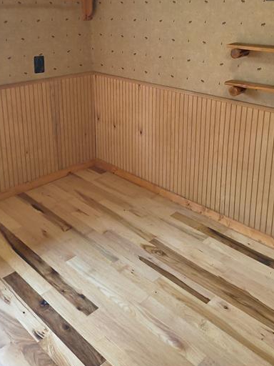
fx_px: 380
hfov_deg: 39.7
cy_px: 101
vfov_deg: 49.7
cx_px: 141
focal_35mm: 36
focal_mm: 5.56
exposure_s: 1/120
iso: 822
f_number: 1.8
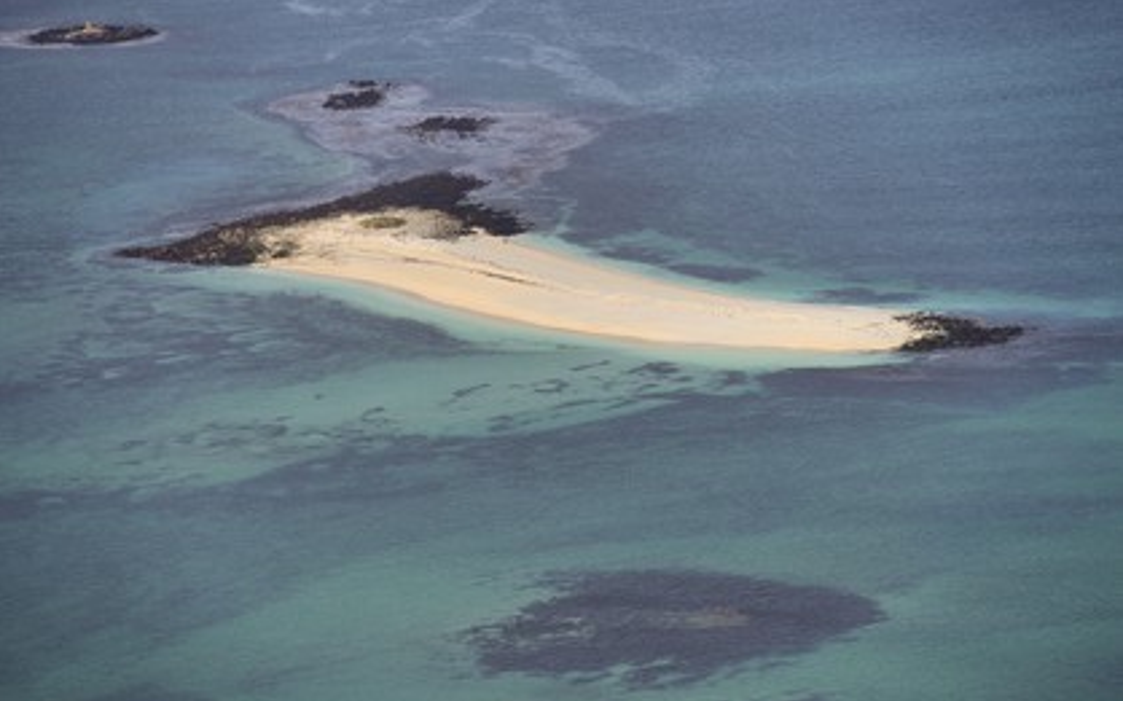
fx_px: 6272
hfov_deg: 10.2
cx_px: 562
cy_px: 349
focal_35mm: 205
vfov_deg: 6.4
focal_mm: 200
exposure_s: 1/1000
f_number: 6.3
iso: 400
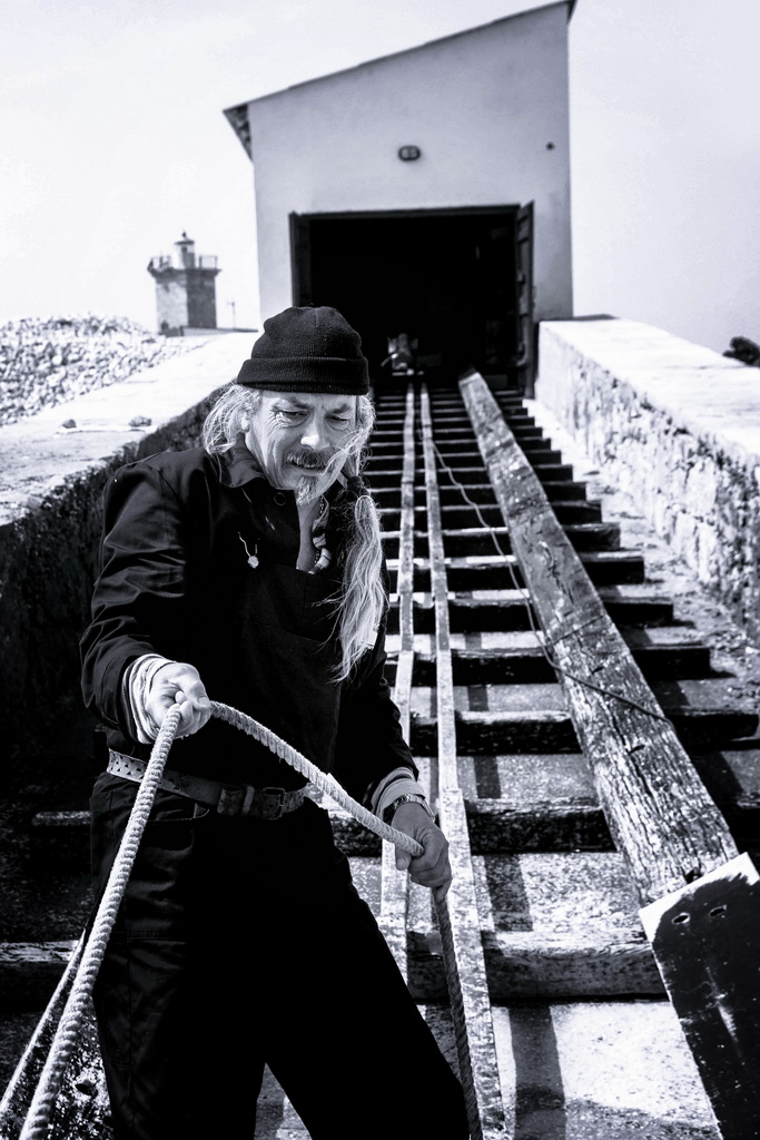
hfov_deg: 22.6
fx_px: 1899
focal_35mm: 60
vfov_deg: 33.4
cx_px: 380
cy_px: 570
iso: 200
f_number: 6.3
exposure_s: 1/640
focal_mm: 40
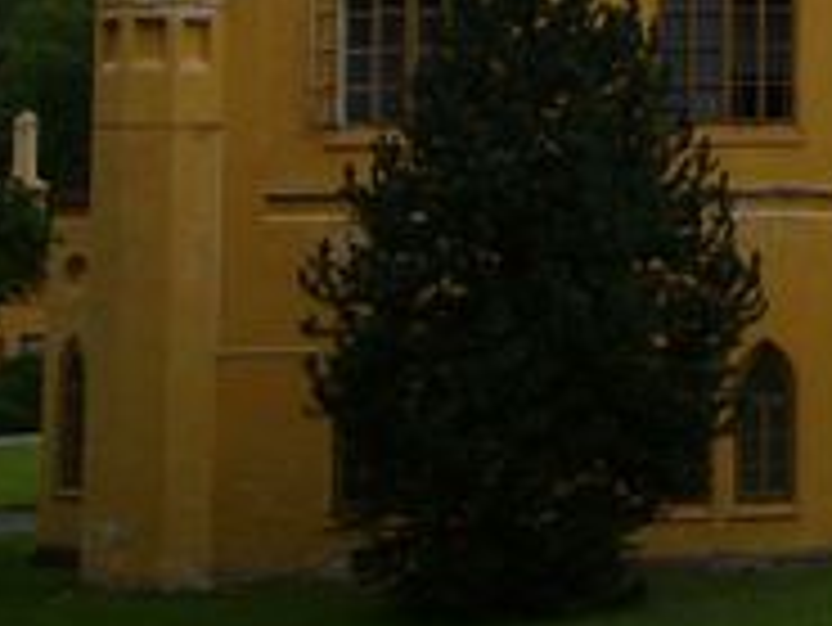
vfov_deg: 11.8
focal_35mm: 121
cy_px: -297
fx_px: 2910
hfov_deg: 14.8
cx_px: 1331
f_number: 2.8
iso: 80
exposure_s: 1/320
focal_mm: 5.8
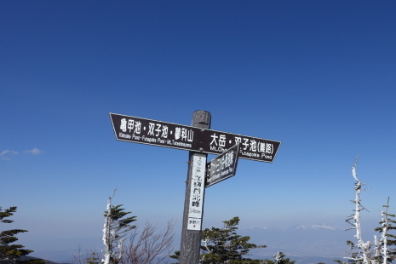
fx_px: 341
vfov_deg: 42.0
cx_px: 240
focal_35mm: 31
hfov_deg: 59.7
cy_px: 167
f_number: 5.6
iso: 250
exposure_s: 1/250
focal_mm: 8.8
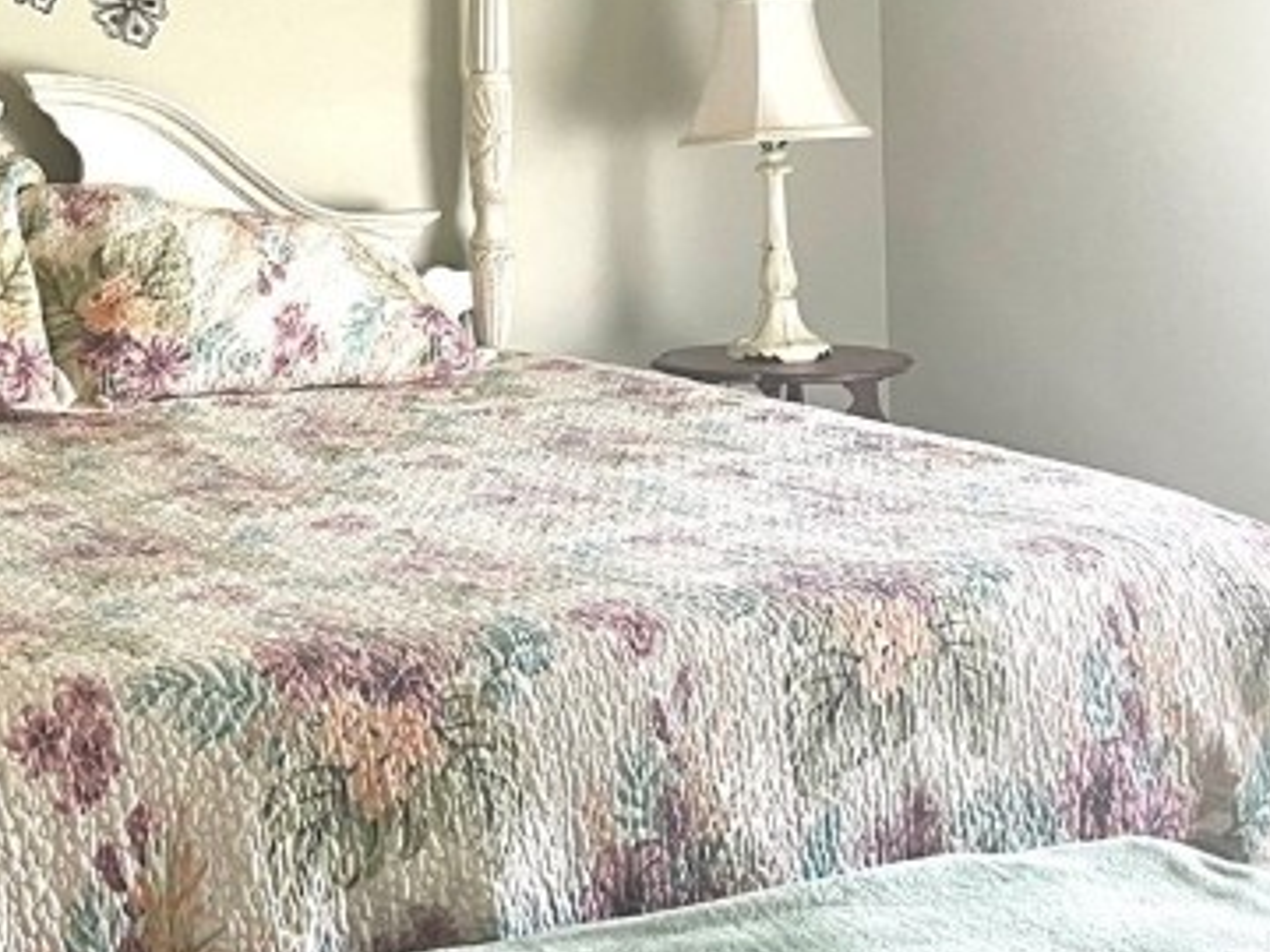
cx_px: 275
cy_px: 148
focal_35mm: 74
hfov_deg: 25.9
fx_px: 2715
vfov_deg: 19.6
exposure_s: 1/60
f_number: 1.5
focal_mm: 5.7
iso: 200
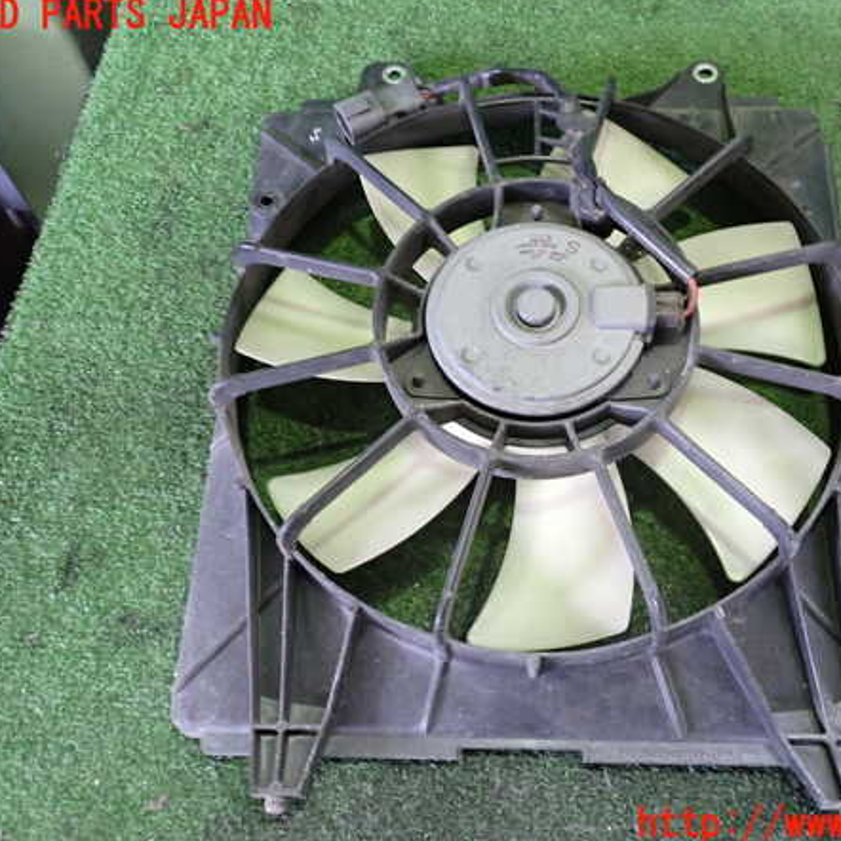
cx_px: 497
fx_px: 990
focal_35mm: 36
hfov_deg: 45.8
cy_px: 420
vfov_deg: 46.0
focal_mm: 5.4
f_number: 2.3
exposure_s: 1/30
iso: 500
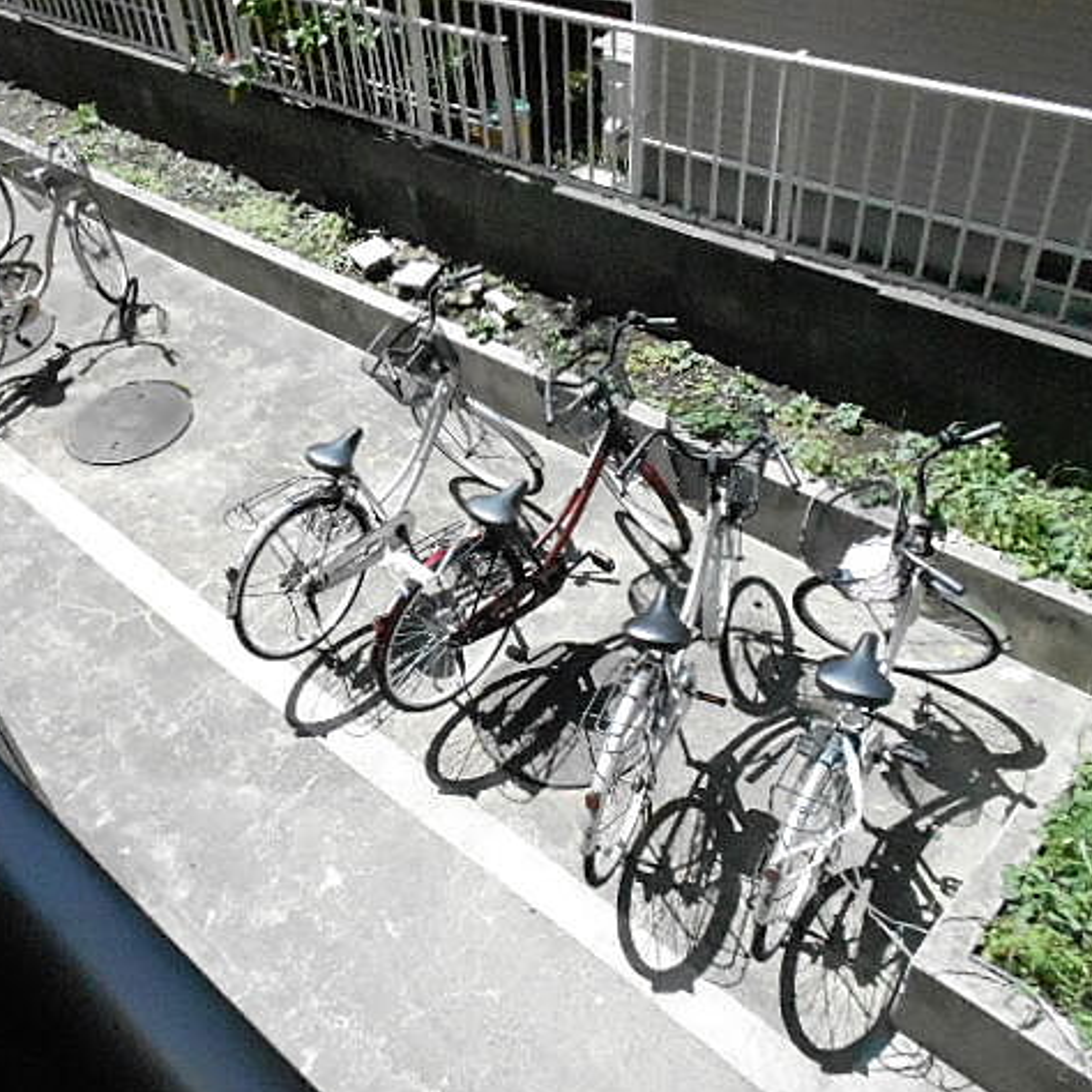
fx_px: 1106
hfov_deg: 52.0
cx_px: 410
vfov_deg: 52.5
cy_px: 551
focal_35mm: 31
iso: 3200
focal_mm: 4.6
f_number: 8
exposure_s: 1/2000
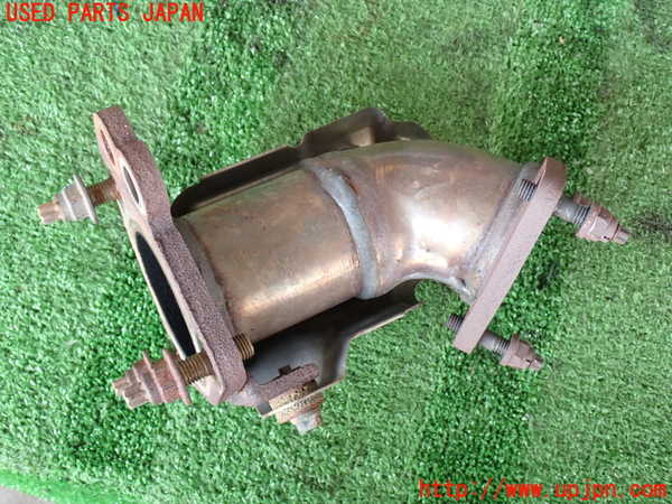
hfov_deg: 42.9
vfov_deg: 32.9
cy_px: 252
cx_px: 336
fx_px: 854
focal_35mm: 44
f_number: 2.9
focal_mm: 7.84
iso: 200
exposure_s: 1/60
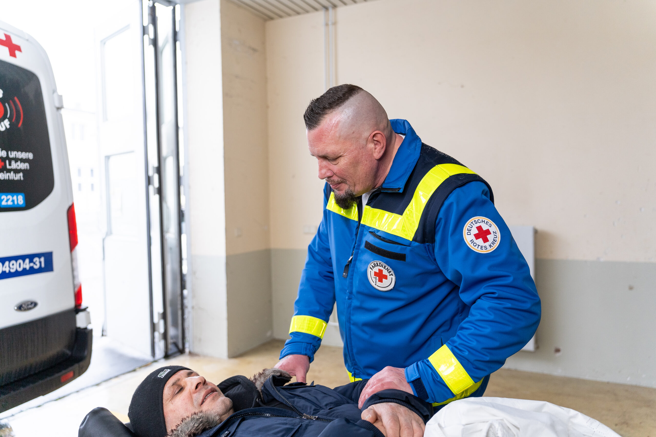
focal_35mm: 28
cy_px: 218
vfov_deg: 46.4
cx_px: 328
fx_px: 510
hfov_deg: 65.5
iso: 500
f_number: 2.8
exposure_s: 1/200
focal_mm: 28
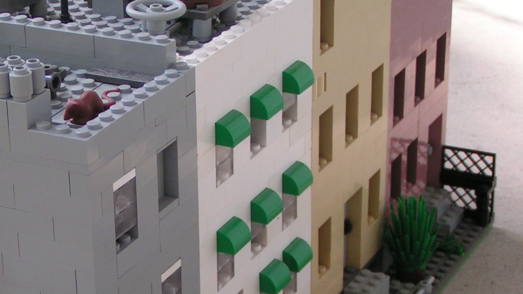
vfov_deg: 11.3
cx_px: 94
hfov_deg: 19.9
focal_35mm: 106
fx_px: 1470
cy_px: 274
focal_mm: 8.7
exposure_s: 1/60
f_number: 3.2
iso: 50
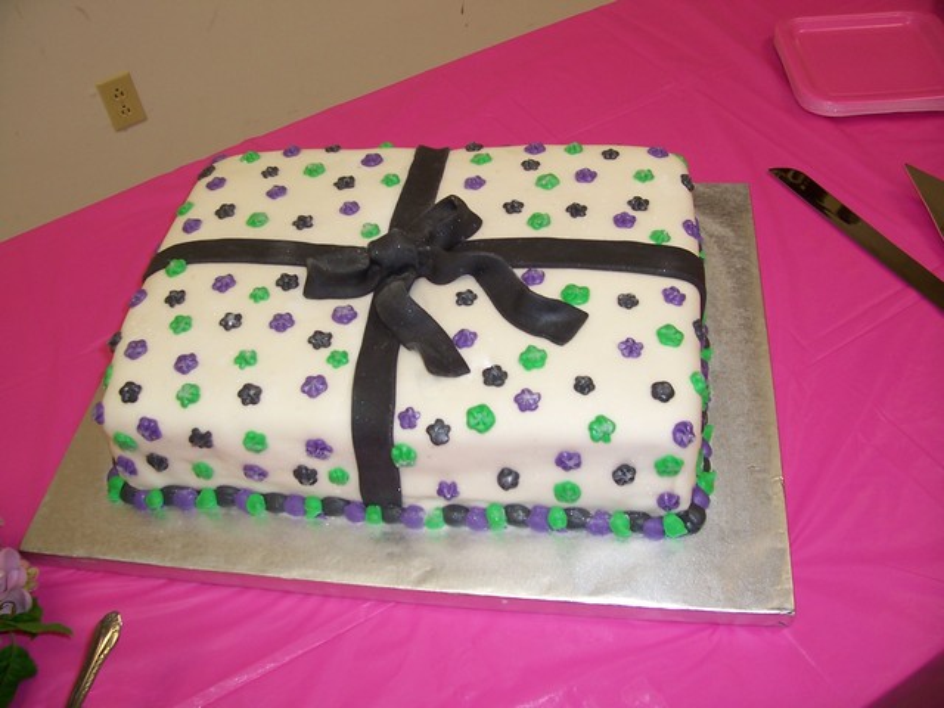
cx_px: 472
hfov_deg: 54.0
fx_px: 927
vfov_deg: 41.8
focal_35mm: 34
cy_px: 354
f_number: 2.7
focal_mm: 5.6
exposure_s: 1/60
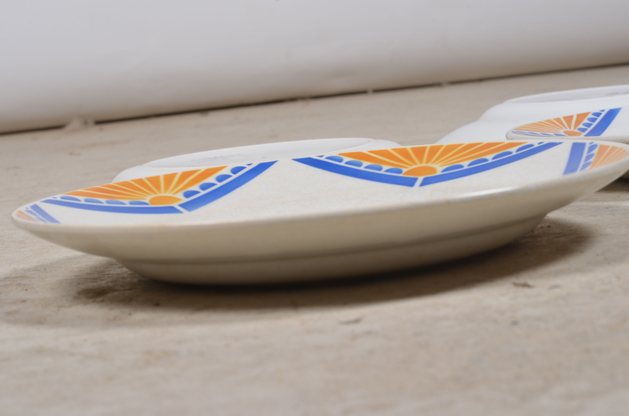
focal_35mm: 75
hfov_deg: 27.0
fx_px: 1308
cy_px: 208
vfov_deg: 18.1
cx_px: 314
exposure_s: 1/125
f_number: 14
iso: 100
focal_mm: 50
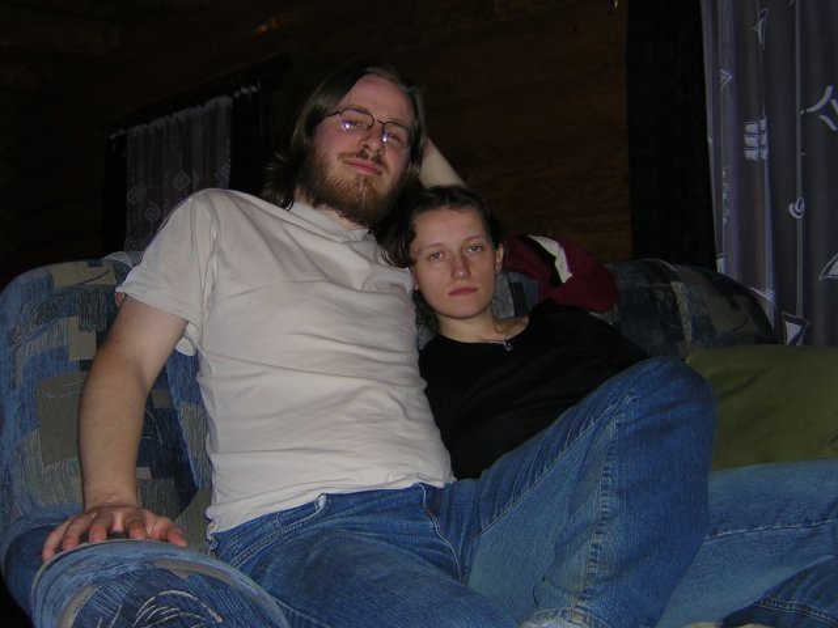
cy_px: 314
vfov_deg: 30.9
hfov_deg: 40.4
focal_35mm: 47
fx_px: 1138
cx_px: 419
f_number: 2.9
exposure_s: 1/60.1
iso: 100
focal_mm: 6.1
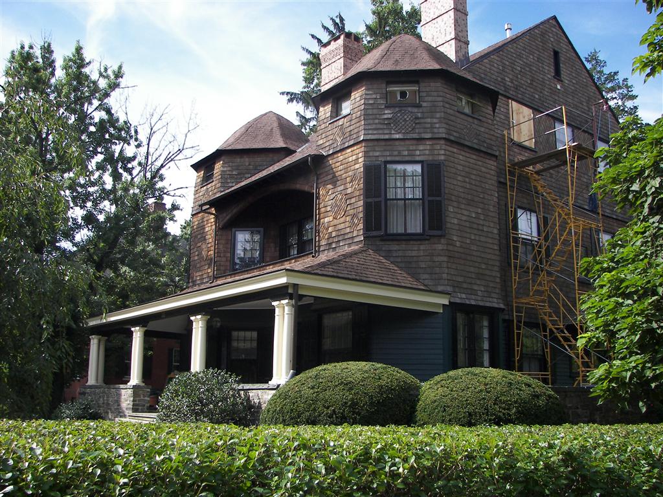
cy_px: 248
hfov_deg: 51.4
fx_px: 690
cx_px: 332
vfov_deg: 39.7
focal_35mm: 36
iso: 64
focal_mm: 6
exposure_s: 1/640
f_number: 2.8
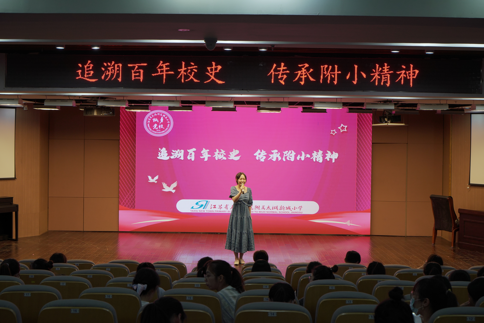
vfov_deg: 22.6
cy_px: 162
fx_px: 807
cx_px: 242
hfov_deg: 33.4
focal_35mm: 60
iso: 1250
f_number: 7.1
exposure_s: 1/80
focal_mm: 60
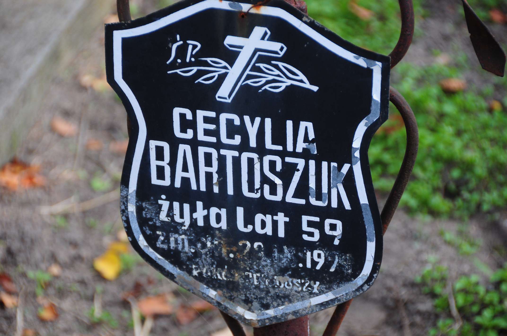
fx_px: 3587
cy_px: 168
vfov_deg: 5.4
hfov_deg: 8.1
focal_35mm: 255
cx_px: 254
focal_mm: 170
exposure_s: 1/160
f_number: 5.6
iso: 250
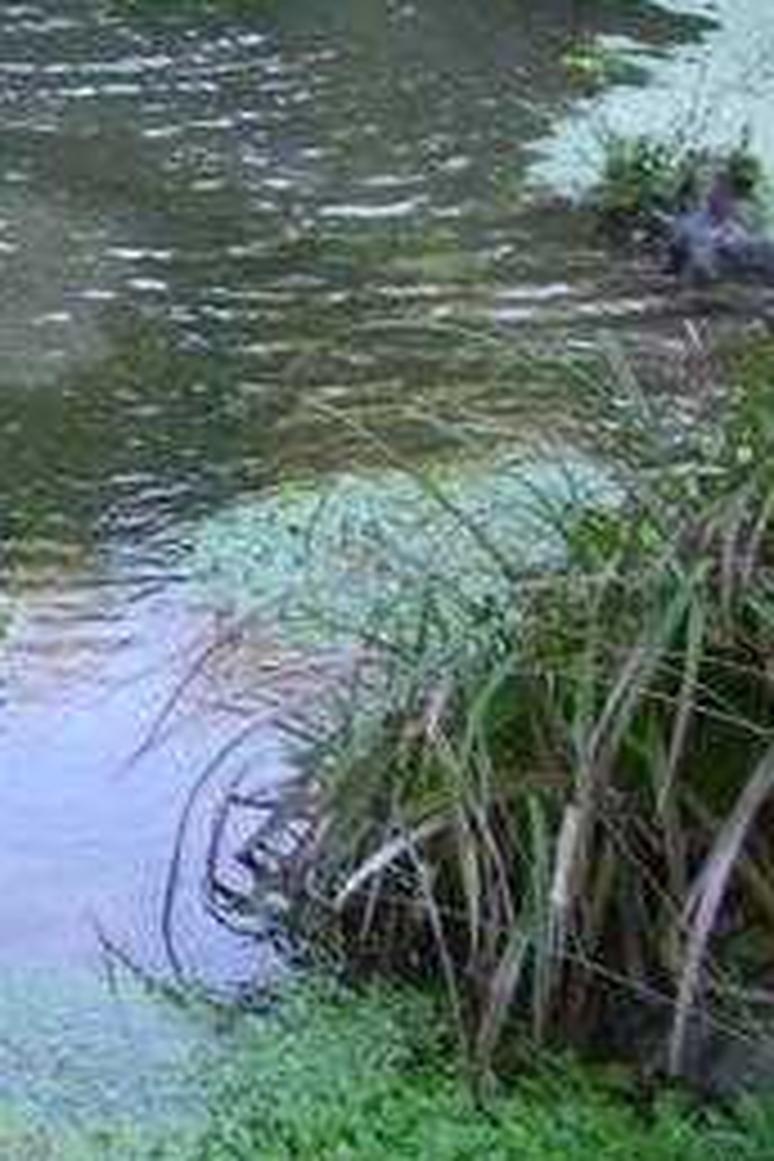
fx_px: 3160
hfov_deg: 12.8
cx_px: -585
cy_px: 284
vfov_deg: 20.6
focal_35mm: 98
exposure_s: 1/80
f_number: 2.7
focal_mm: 6.2
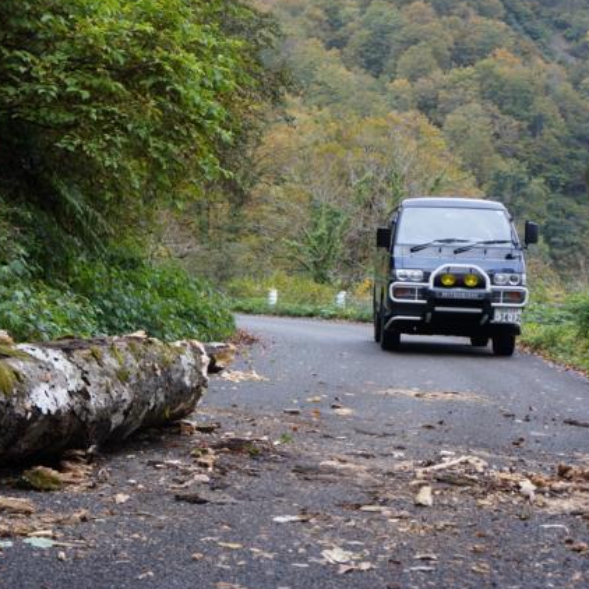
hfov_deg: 29.5
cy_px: 239
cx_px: 230
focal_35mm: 58
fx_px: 1117
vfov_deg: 29.5
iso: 200
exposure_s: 1/60
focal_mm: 24
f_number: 4
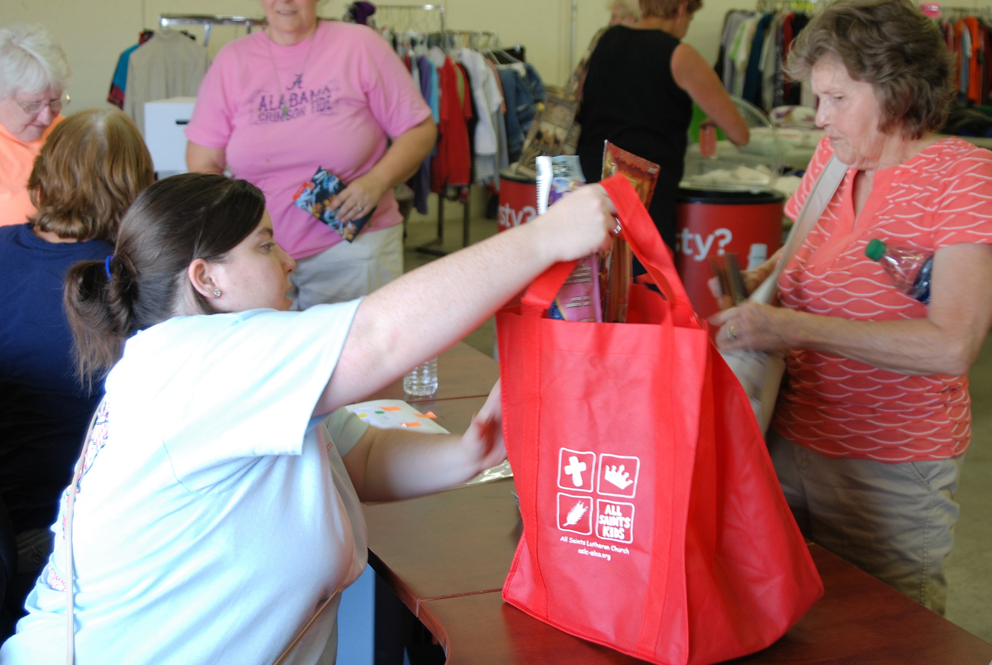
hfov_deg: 38.1
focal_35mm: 52
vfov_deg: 26.1
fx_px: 1435
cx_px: 439
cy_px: 319
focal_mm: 28
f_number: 3.5
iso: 200
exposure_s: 1/40
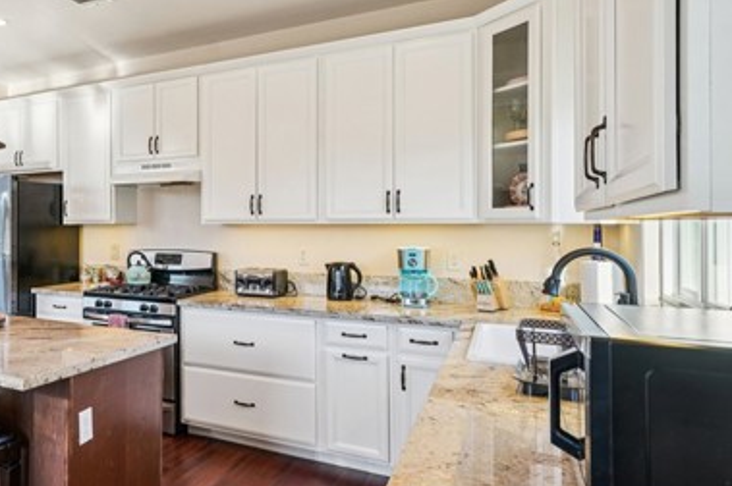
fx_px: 549
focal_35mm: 27
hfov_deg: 61.7
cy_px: 206
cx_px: 145
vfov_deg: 47.7
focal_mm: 16
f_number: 8
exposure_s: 1/30
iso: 250
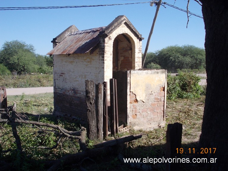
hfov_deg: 43.9
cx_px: 114
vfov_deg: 33.6
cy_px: 86
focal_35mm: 43
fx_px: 283
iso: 80
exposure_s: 1/200
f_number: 6.5
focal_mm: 6.1
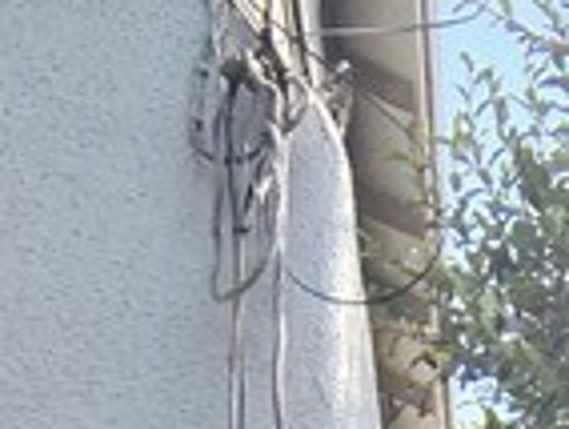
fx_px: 1894
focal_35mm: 115
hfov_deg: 16.0
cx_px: 789
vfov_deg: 9.9
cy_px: 1267
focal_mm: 2.13
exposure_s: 1/944
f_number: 2.2
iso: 100
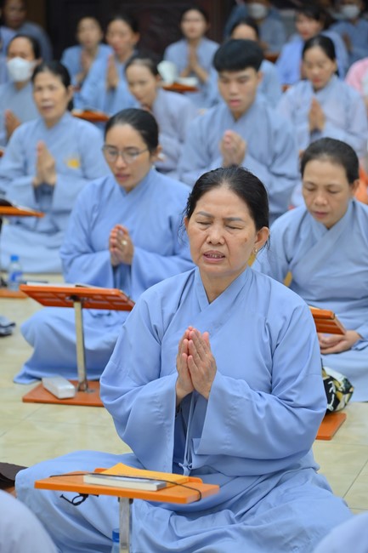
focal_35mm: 120
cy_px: 276
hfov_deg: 11.4
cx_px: 184
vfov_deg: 17.1
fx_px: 1841
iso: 1600
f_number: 4.5
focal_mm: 120
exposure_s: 1/100
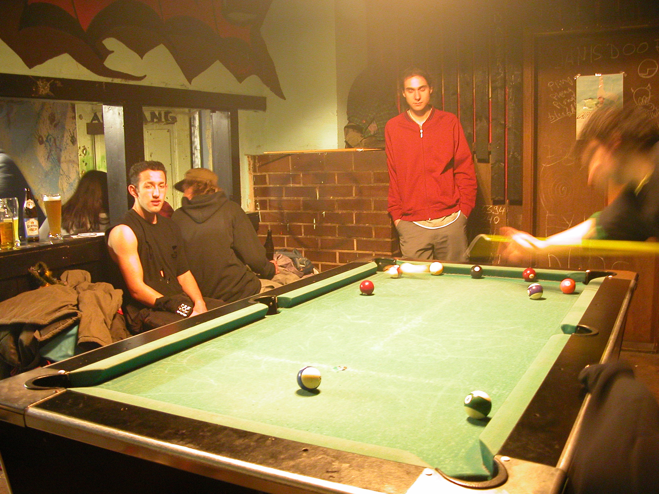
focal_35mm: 35
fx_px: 666
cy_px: 247
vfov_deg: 40.7
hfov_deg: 52.6
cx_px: 330
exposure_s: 1/2.5
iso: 400
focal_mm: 8.9
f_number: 2.8
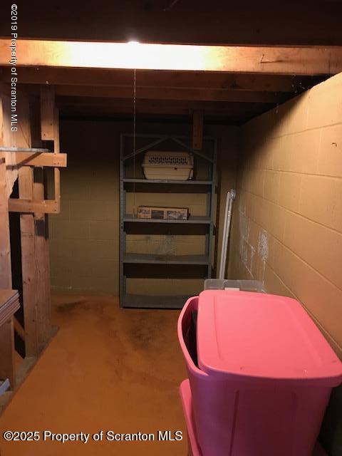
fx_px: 369
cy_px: 228
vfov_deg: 63.4
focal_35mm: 28
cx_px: 171
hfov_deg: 49.7
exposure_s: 1/6
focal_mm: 3.99
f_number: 1.8
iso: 100
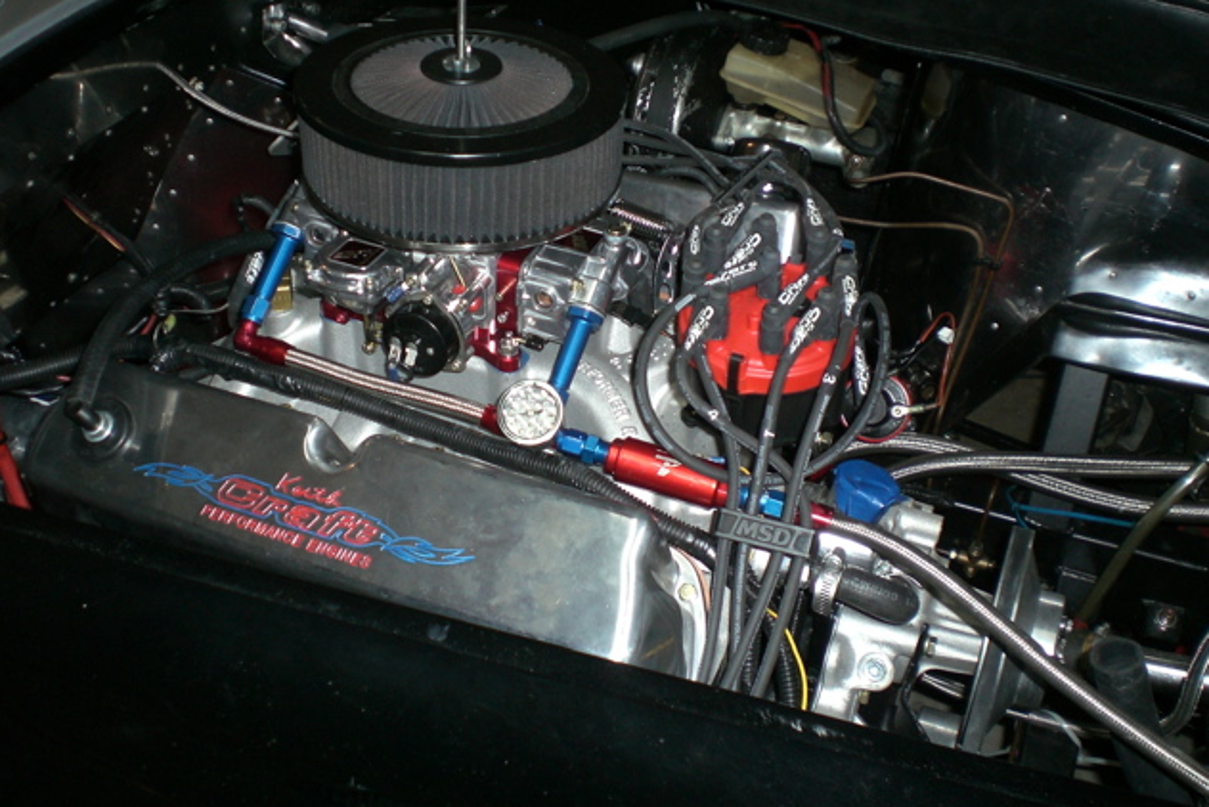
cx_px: 604
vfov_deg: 33.4
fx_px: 1344
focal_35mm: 40
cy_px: 356
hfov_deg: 48.4
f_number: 3.1
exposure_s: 1/60
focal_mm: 6.3
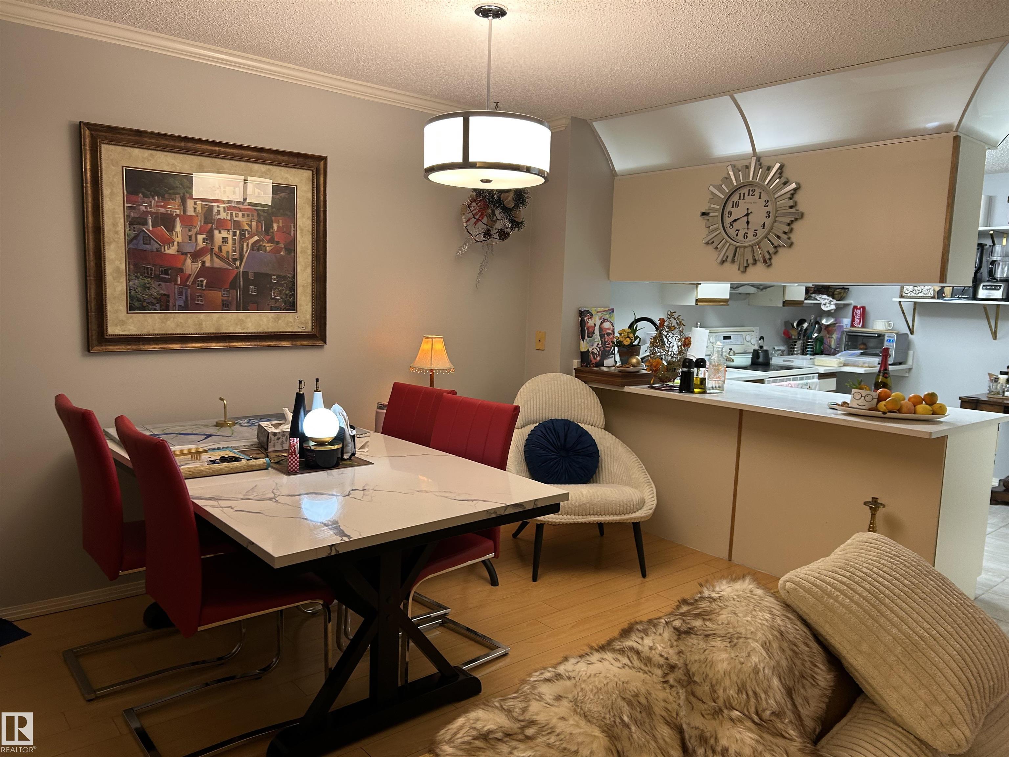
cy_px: 378
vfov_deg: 53.1
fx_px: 758
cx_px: 504
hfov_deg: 67.3
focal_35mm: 26
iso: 125
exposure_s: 1/60
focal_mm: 5.7
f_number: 1.5
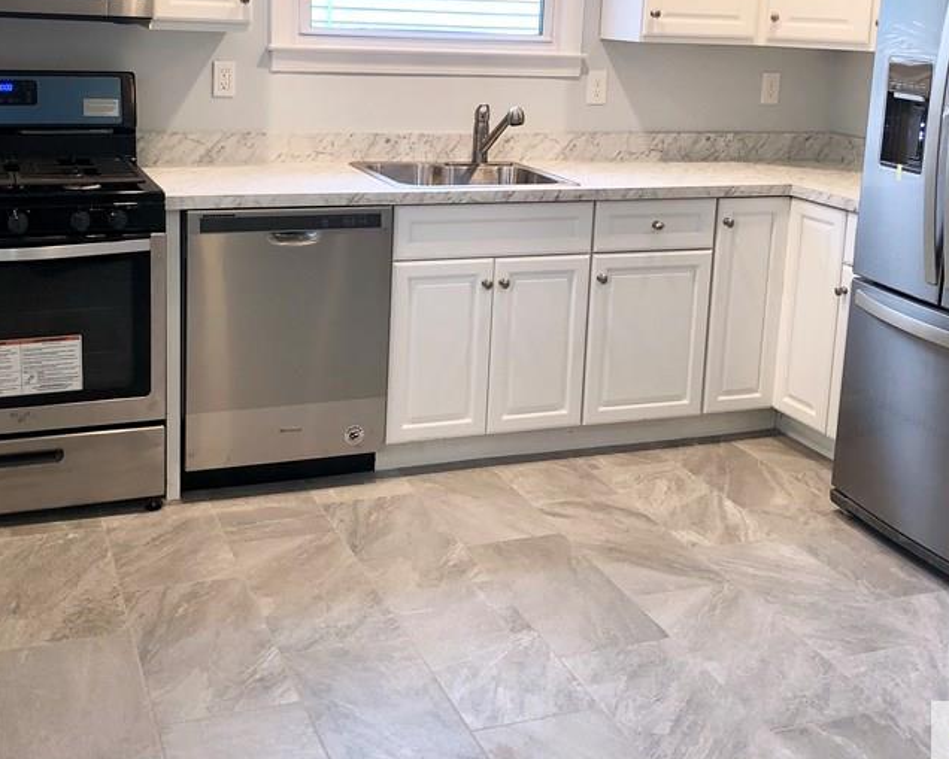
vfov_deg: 33.7
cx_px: 472
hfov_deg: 42.0
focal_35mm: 44
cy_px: 222
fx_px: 1236
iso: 25
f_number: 1.8
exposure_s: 1/24
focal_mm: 4
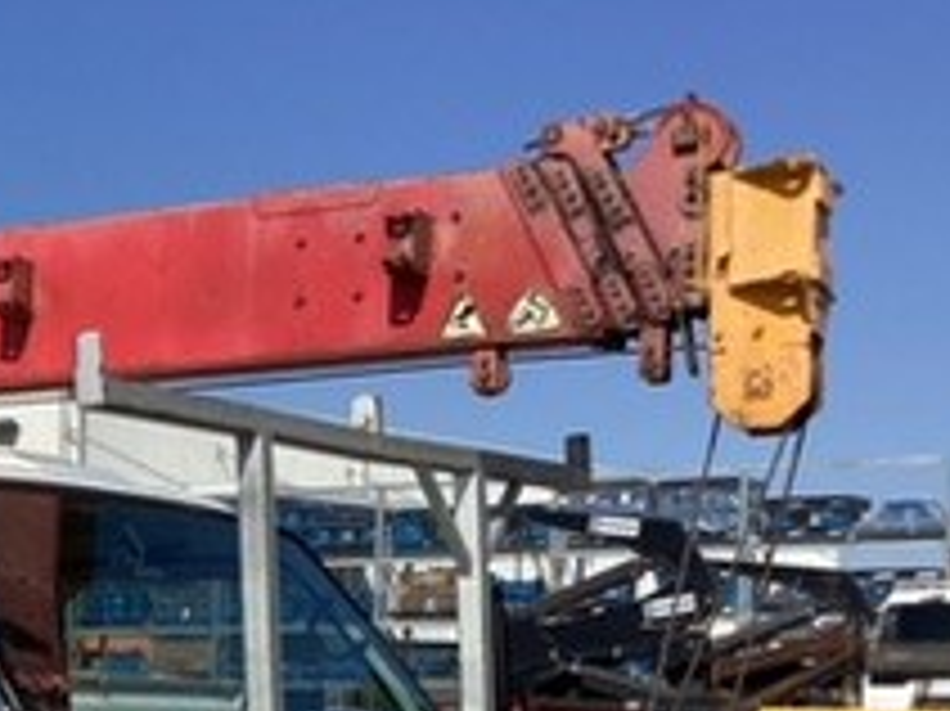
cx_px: -428
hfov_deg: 18.7
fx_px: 2578
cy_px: 819
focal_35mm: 94
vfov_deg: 15.2
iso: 25
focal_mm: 3.3
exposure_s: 1/2469
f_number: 2.4
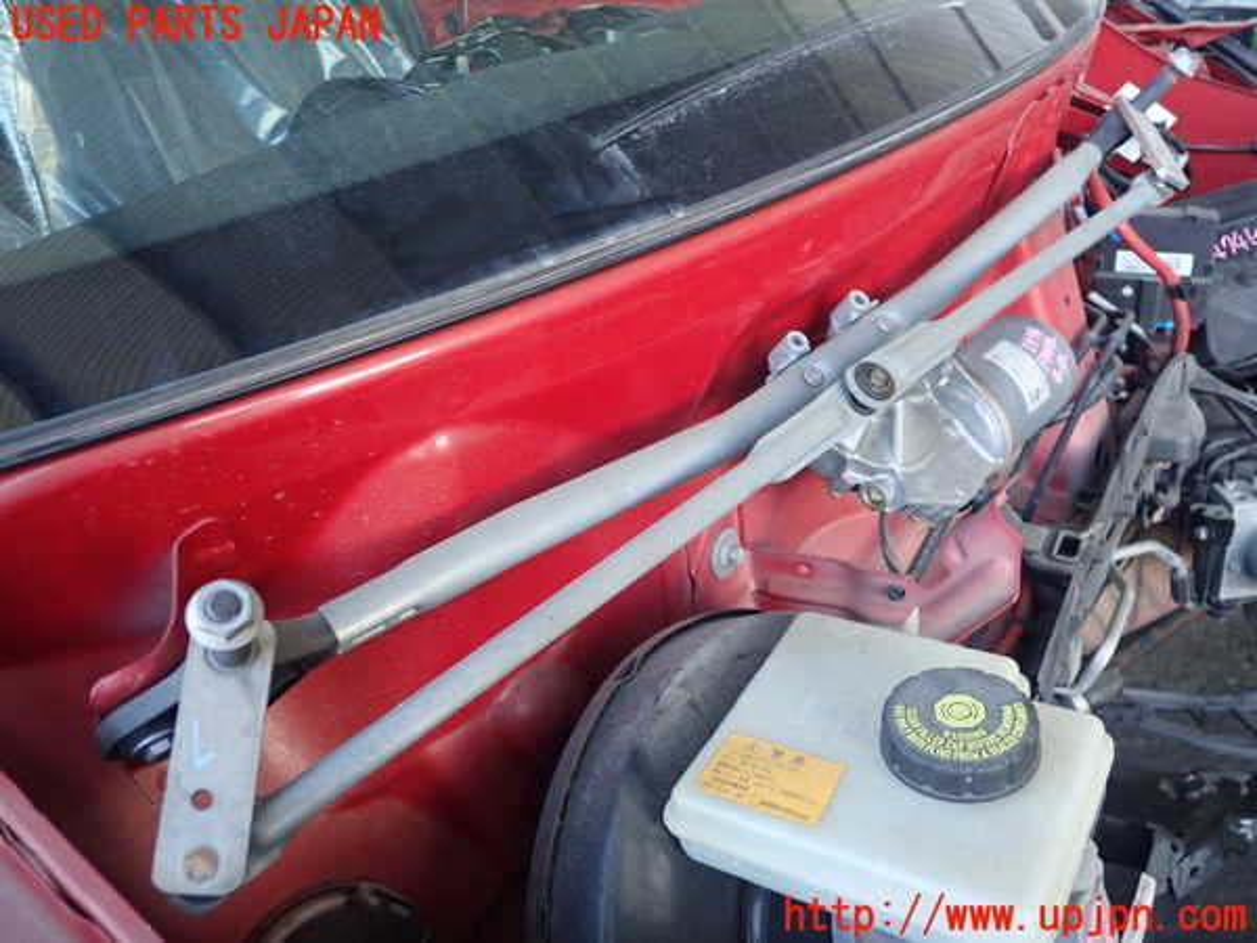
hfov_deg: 60.0
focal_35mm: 30
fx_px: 1089
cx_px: 628
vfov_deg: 46.8
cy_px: 472
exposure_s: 1/125
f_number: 2.3
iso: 400
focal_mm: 5.5
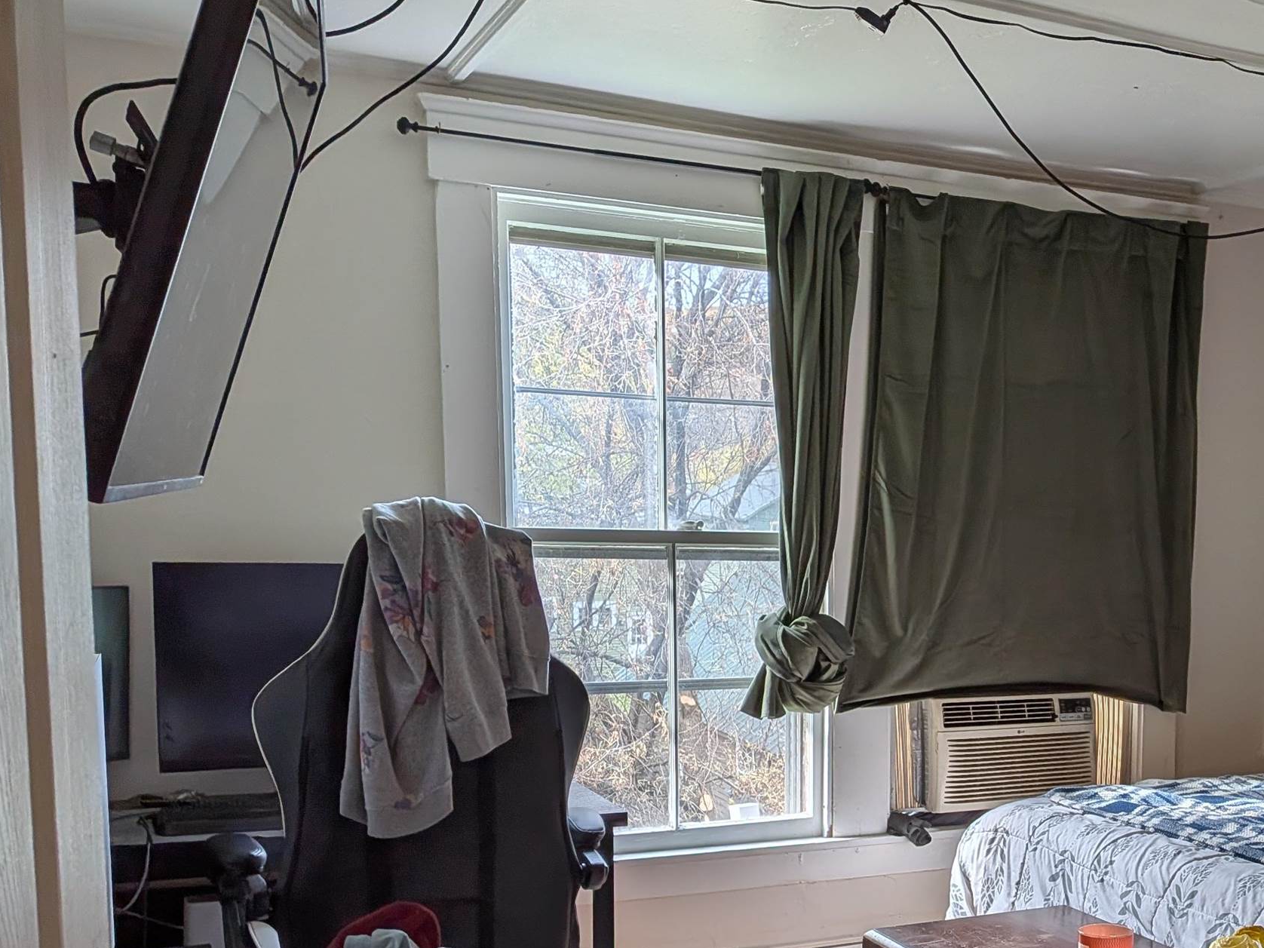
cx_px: 1048
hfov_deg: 40.8
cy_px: 686
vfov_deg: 32.4
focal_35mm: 44
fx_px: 1607
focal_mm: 4.53
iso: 31
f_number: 1.7
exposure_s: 1/560
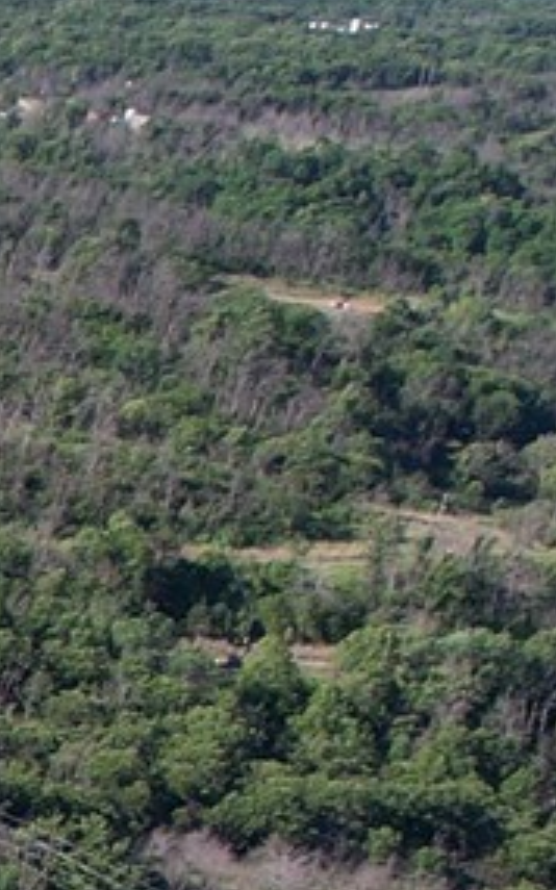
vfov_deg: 12.3
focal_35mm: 160
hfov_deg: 6.2
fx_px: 3881
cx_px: -1899
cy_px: 1447
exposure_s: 1/1500
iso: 120
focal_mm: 8.38
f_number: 2.8
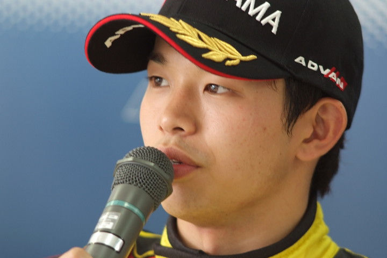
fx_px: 2902
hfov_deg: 7.6
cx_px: 194
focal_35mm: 270
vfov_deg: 5.1
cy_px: 129
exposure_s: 1/125
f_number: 2.8
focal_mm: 180
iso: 800
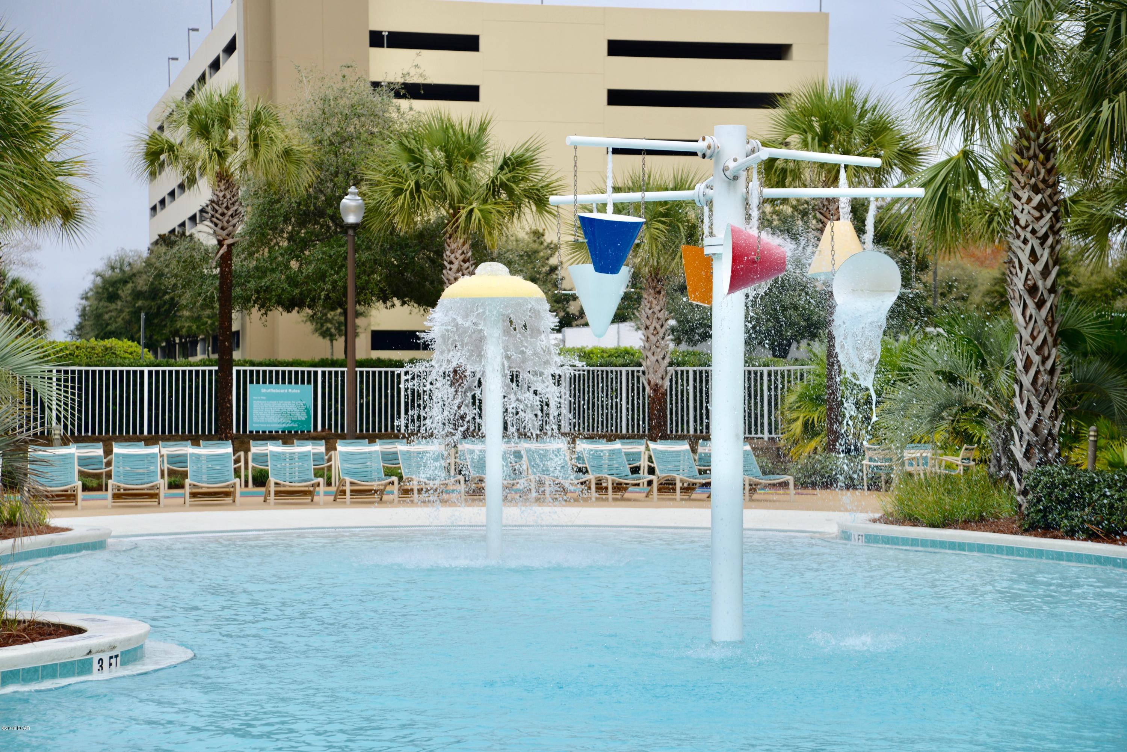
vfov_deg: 16.1
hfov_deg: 23.9
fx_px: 2662
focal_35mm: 85
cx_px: 564
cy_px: 376
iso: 100
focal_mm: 85
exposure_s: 1/400
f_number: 4.5
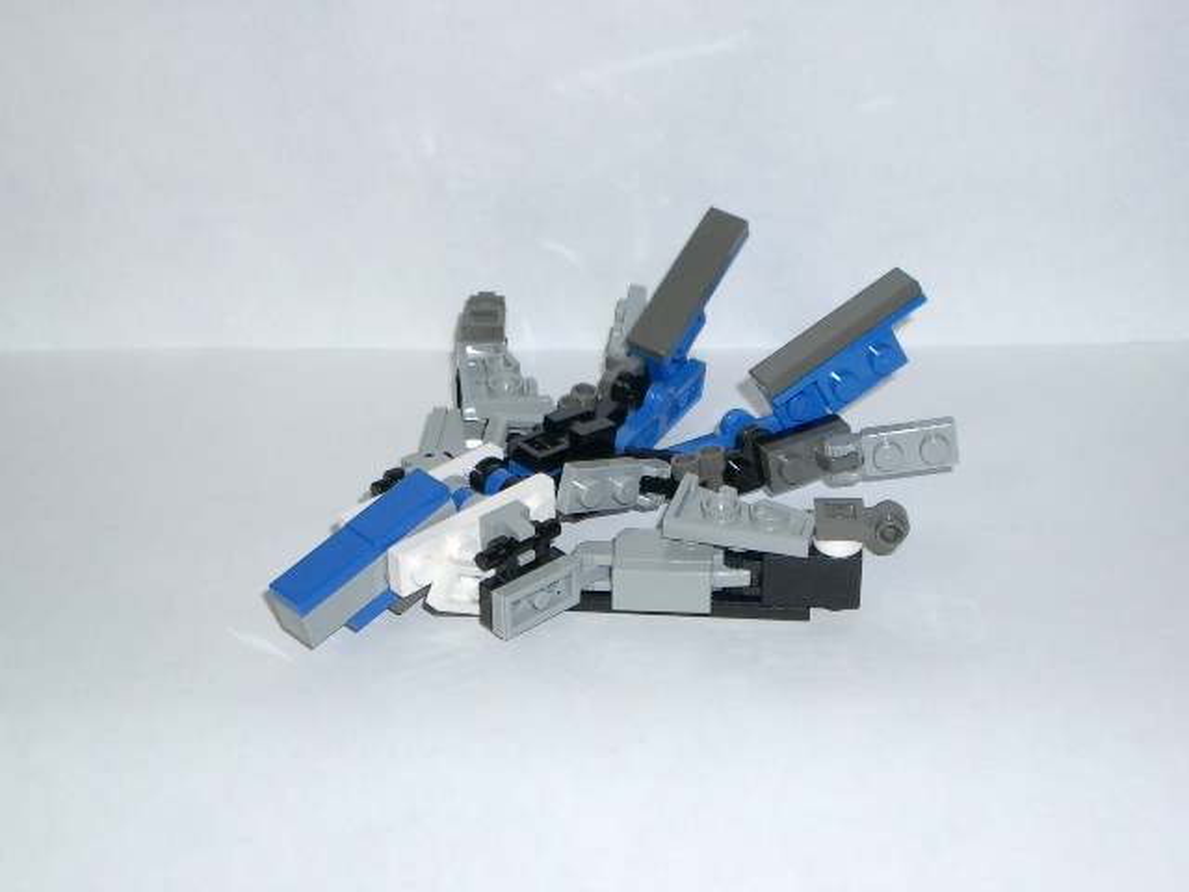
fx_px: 2542
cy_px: 446
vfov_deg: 19.9
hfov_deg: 26.3
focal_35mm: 74
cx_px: 594
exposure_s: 1/40
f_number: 3.9
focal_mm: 12.2
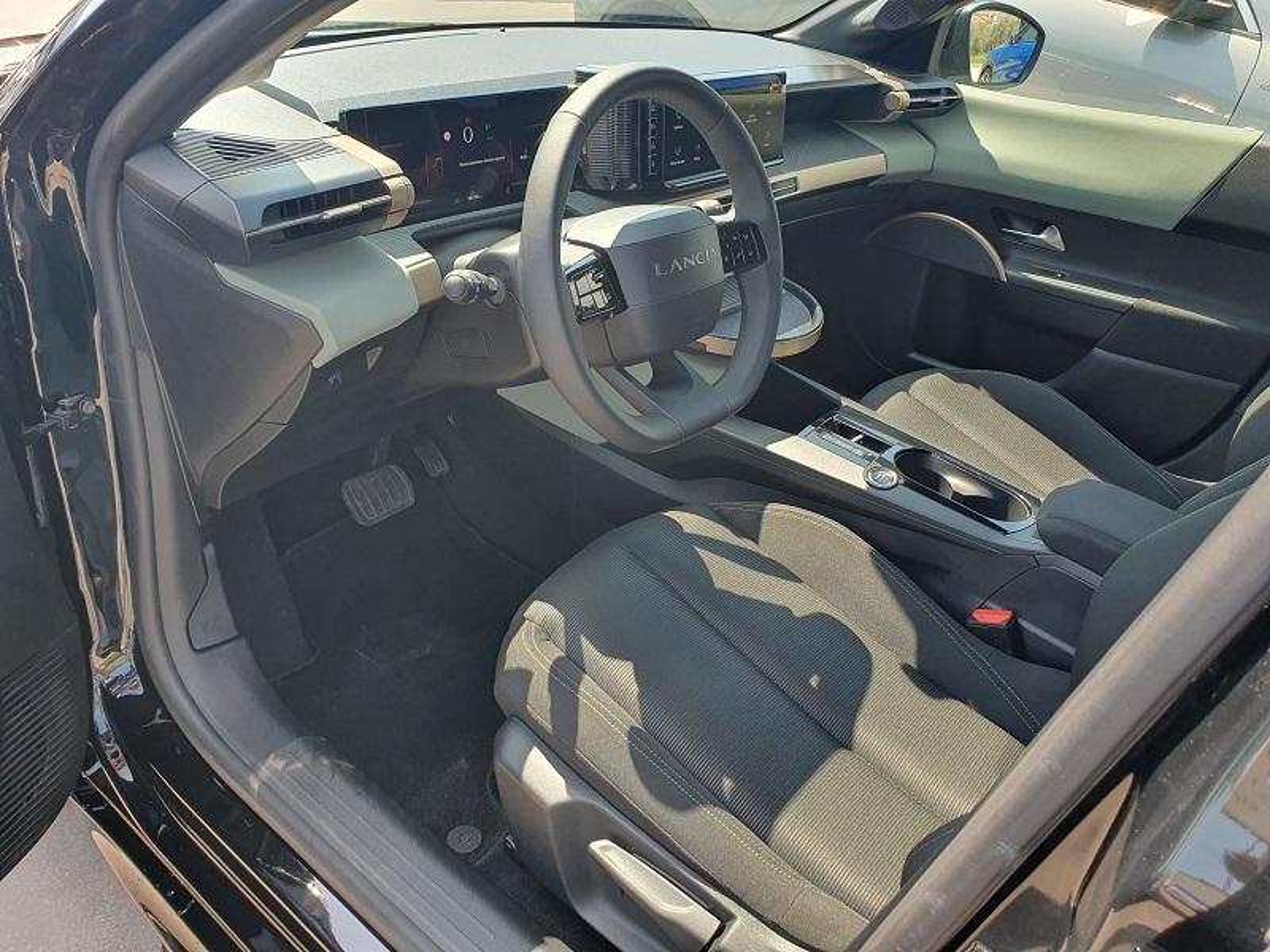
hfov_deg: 67.3
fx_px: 954
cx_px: 635
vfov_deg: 53.1
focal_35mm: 26
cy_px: 476
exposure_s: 1/161
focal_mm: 4.32
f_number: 2.4
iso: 50
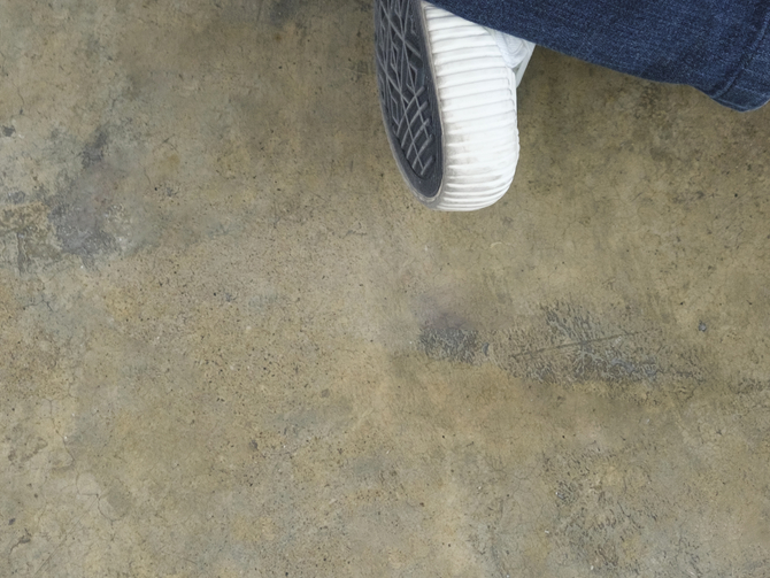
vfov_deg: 9.6
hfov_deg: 13.0
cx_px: 552
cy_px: -130
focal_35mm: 152
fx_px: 3382
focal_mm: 35
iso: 400
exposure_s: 1/250
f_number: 2
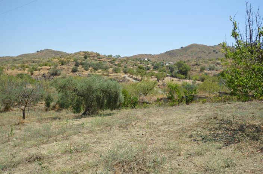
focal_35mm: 30
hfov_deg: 62.0
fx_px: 219
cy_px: 87
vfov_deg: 43.5
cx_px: 132
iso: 100
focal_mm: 20
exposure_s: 1/250
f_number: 8
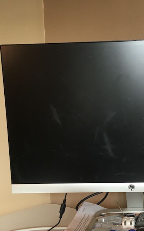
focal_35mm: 48
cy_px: 132
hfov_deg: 25.9
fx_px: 301
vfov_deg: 41.7
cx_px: 134
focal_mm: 4.15
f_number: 2.2
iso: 25
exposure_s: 1/30
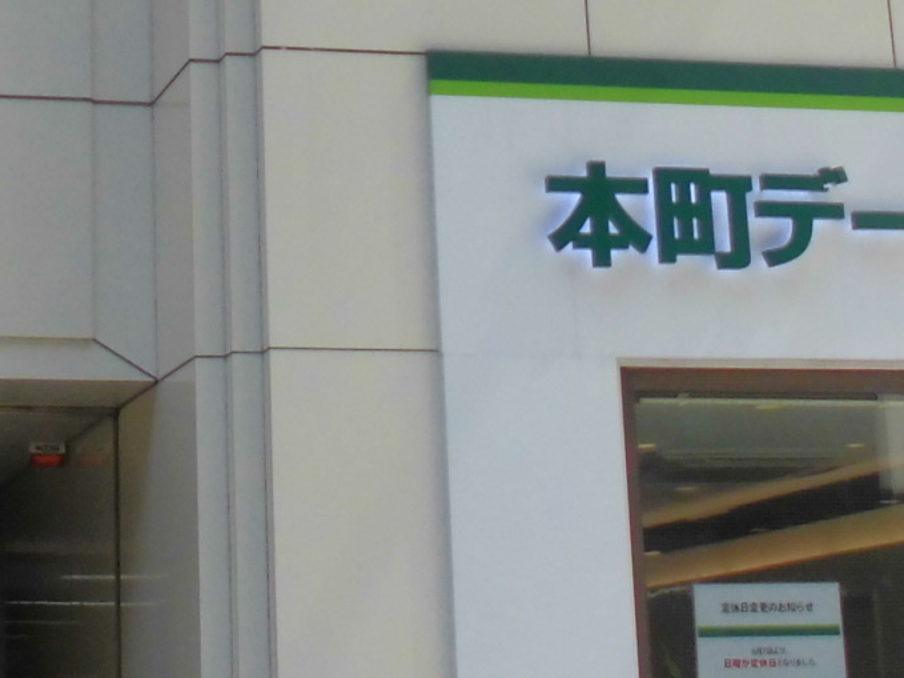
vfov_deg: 14.6
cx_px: 152
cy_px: -144
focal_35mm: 98
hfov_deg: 19.8
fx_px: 2559
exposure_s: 1/400
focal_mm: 4.6
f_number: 3.5
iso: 100
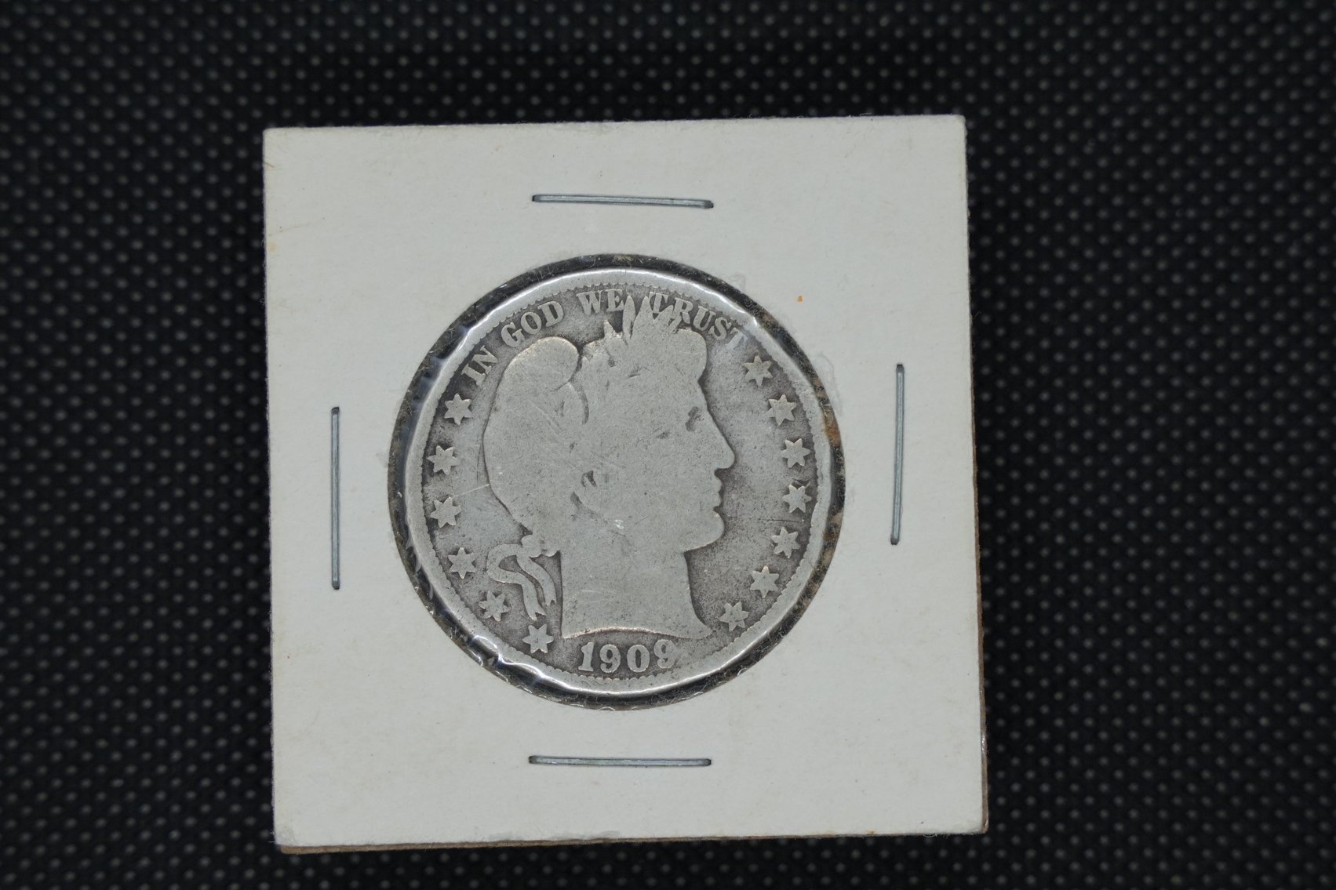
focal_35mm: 105
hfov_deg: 19.5
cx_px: 668
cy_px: 445
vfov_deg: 13.0
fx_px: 3896
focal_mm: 70
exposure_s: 1/250
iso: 400
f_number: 6.3
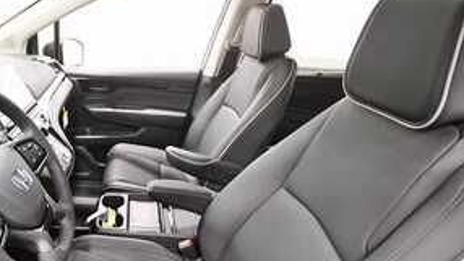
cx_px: 141
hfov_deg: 77.6
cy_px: 205
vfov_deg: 48.8
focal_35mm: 22
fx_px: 271
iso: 3200
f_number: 4
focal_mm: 10
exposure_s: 1/80
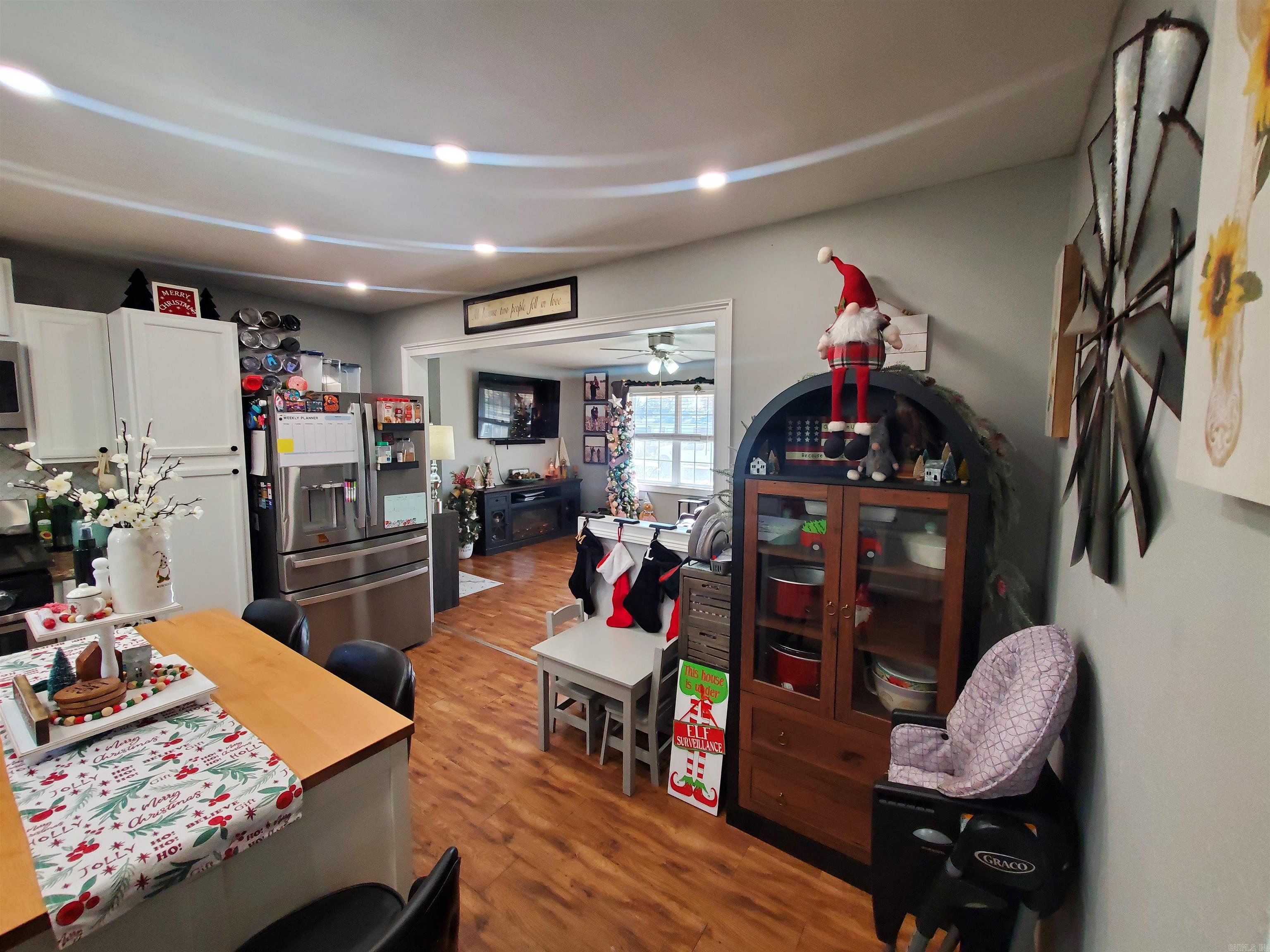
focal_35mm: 13
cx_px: 635
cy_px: 476
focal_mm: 1.8
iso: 250
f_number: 2.2
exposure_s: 1/60
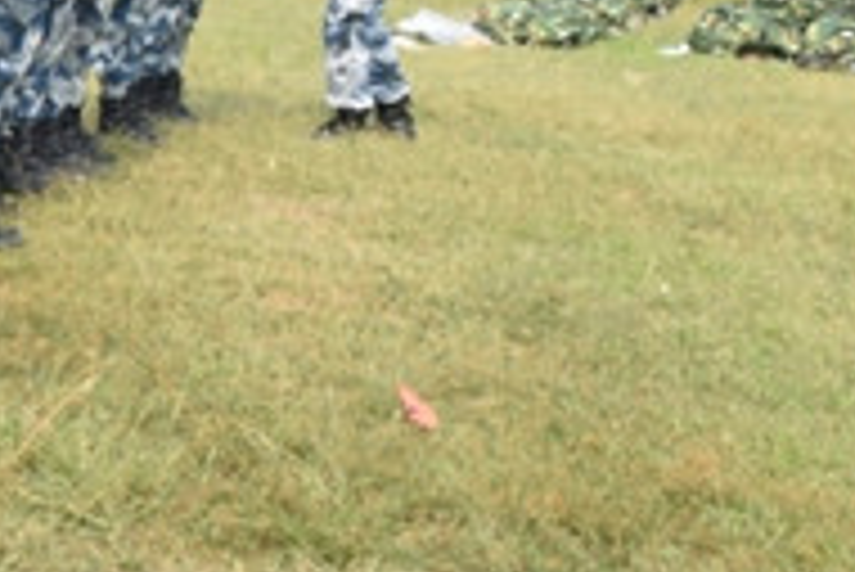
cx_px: -536
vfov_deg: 12.6
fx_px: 2567
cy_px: 68
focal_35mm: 108
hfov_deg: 16.7
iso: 400
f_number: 5.6
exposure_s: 1/1250
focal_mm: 18
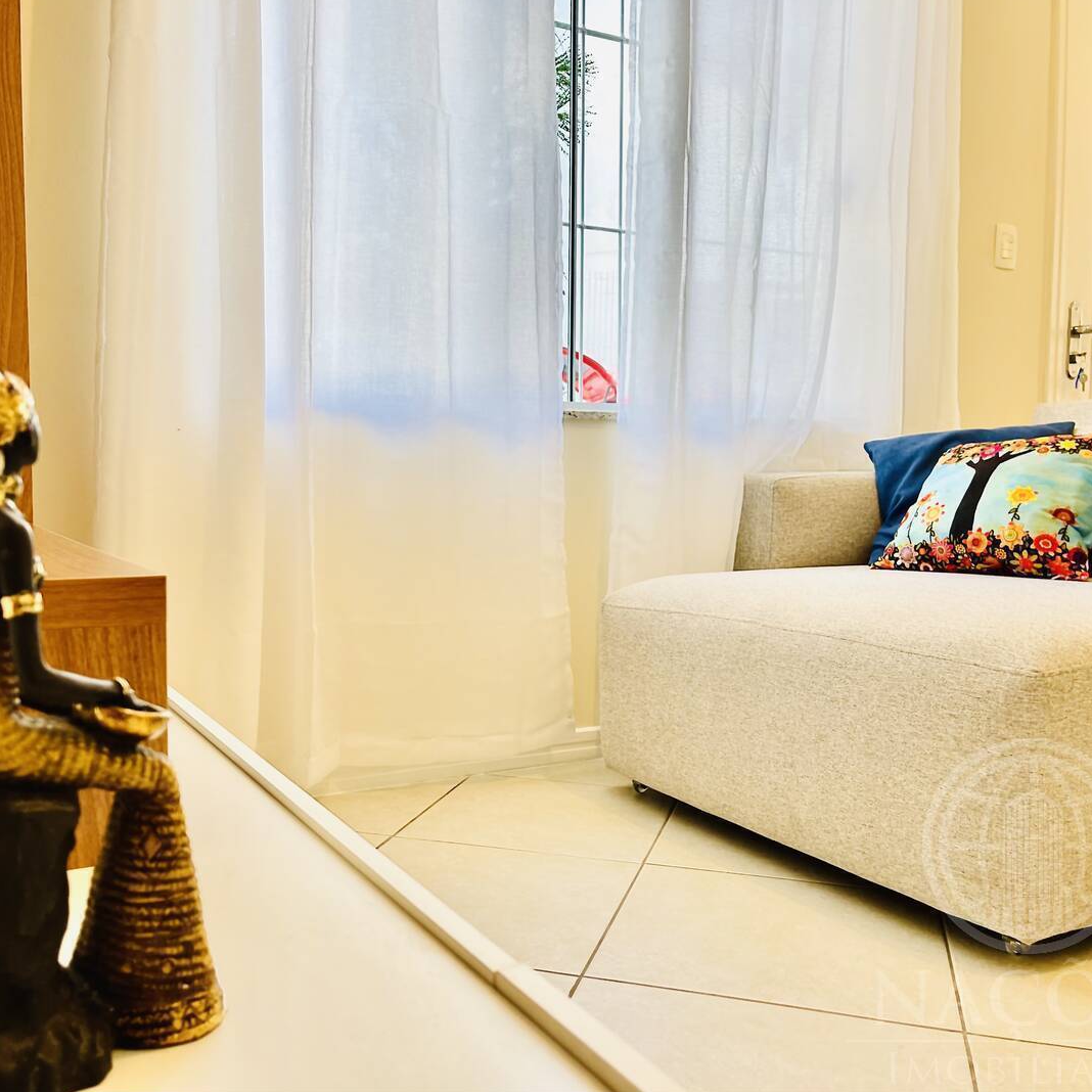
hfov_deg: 52.4
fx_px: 1106
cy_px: 542
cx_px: 489
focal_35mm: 31
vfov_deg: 52.5
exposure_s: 1/141
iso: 32
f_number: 1.6
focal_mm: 5.1
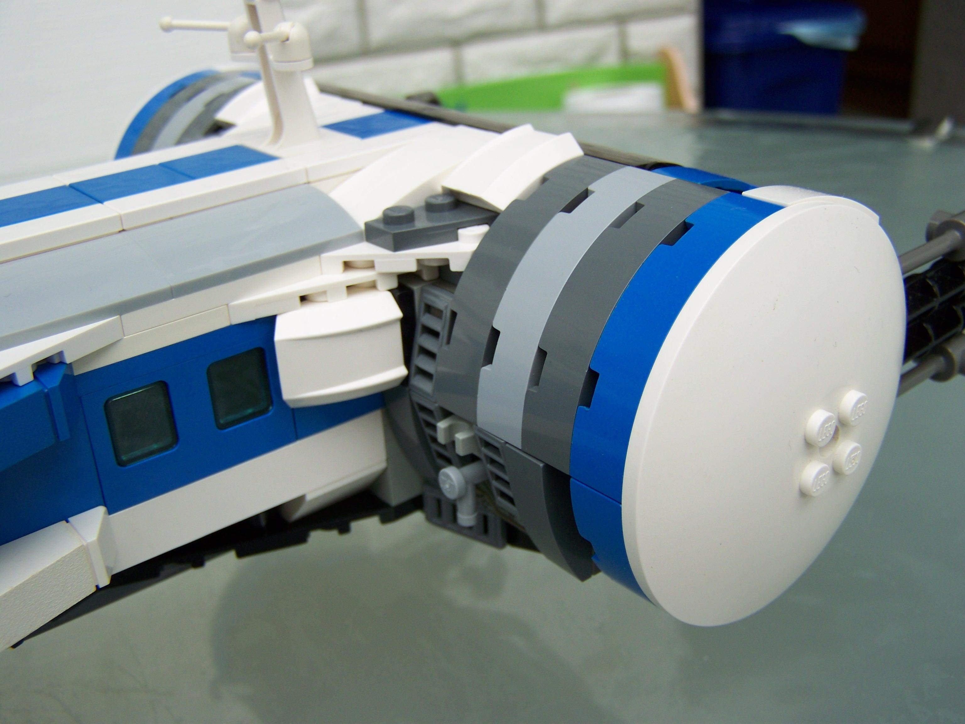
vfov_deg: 37.7
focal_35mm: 38
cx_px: 482
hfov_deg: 49.0
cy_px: 362
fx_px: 1059
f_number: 2.8
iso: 64
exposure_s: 1/200
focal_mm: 6.3
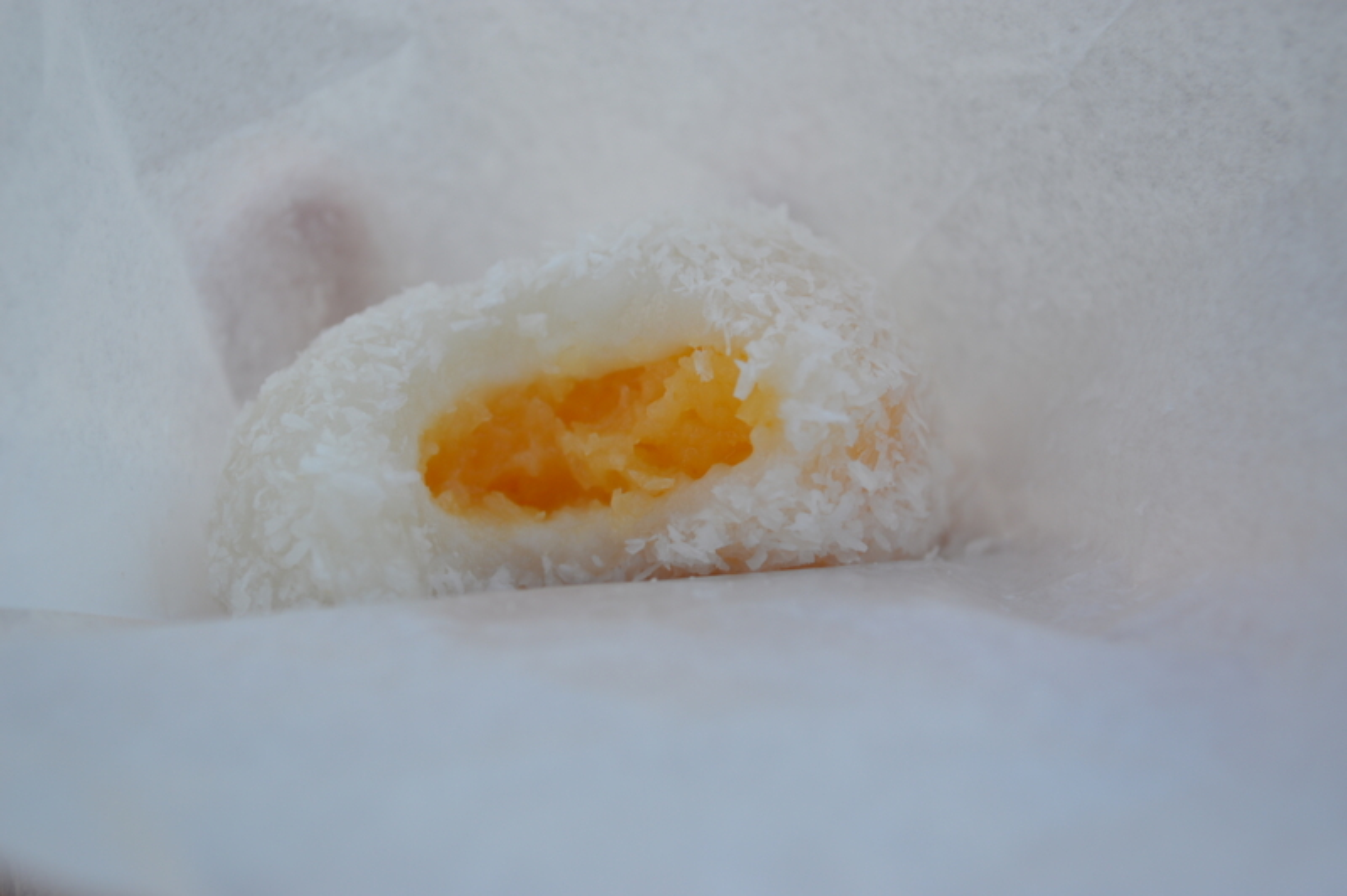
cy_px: 448
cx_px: 674
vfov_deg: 23.7
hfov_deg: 35.1
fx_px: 2131
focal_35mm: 57
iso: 110
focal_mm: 38
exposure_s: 1/125
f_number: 5.6
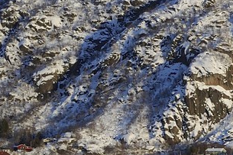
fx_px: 983
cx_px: 607
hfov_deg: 10.9
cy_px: 71
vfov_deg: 9.0
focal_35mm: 152
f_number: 14
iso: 200
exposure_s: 1/160
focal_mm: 29
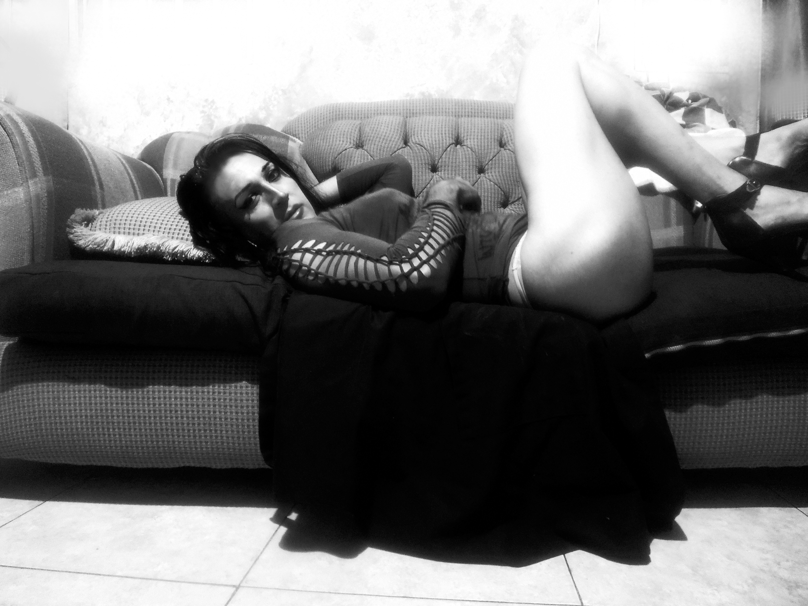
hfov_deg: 71.6
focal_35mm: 24
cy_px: 303
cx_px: 404
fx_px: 560
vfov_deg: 56.8
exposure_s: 1
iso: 200
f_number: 2.8
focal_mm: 4.3
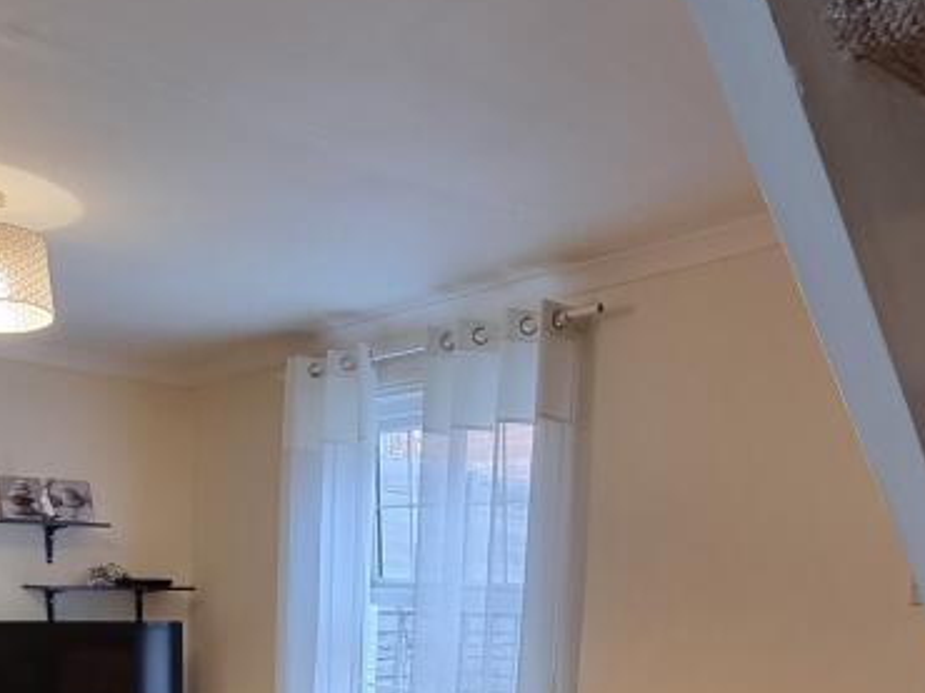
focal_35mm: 36
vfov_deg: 35.1
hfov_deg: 51.3
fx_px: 961
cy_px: 723
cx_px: 428
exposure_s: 1/50
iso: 200
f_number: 2.2
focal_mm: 2.2
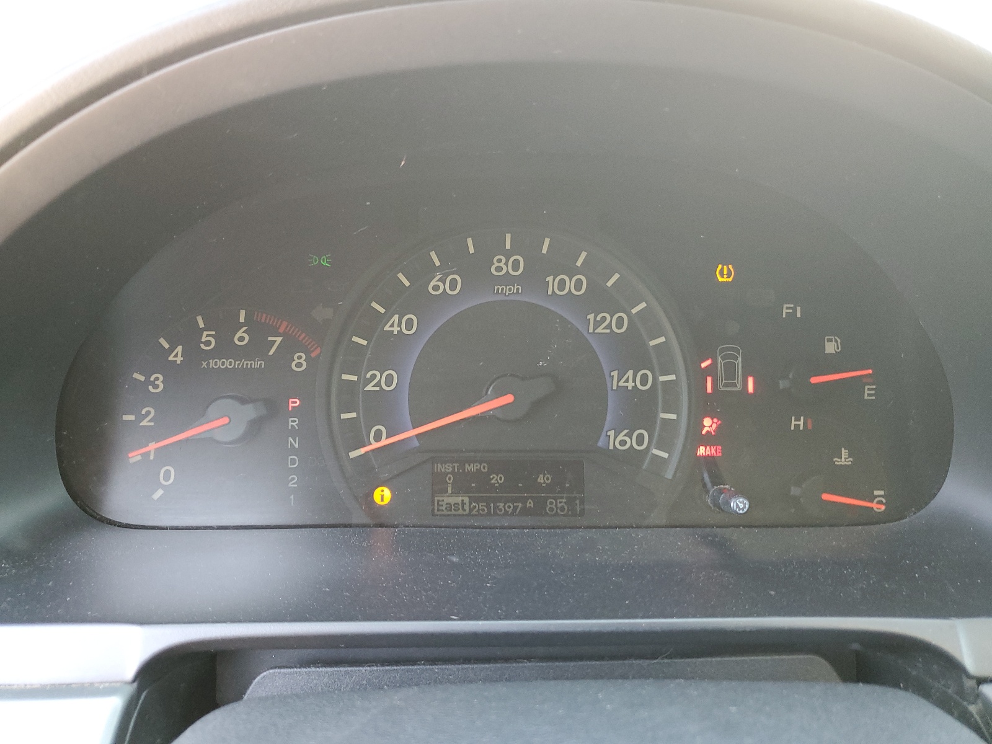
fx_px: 745
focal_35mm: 26
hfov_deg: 67.3
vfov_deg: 53.1
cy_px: 372
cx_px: 496
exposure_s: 1/60.2
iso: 137
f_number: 1.5
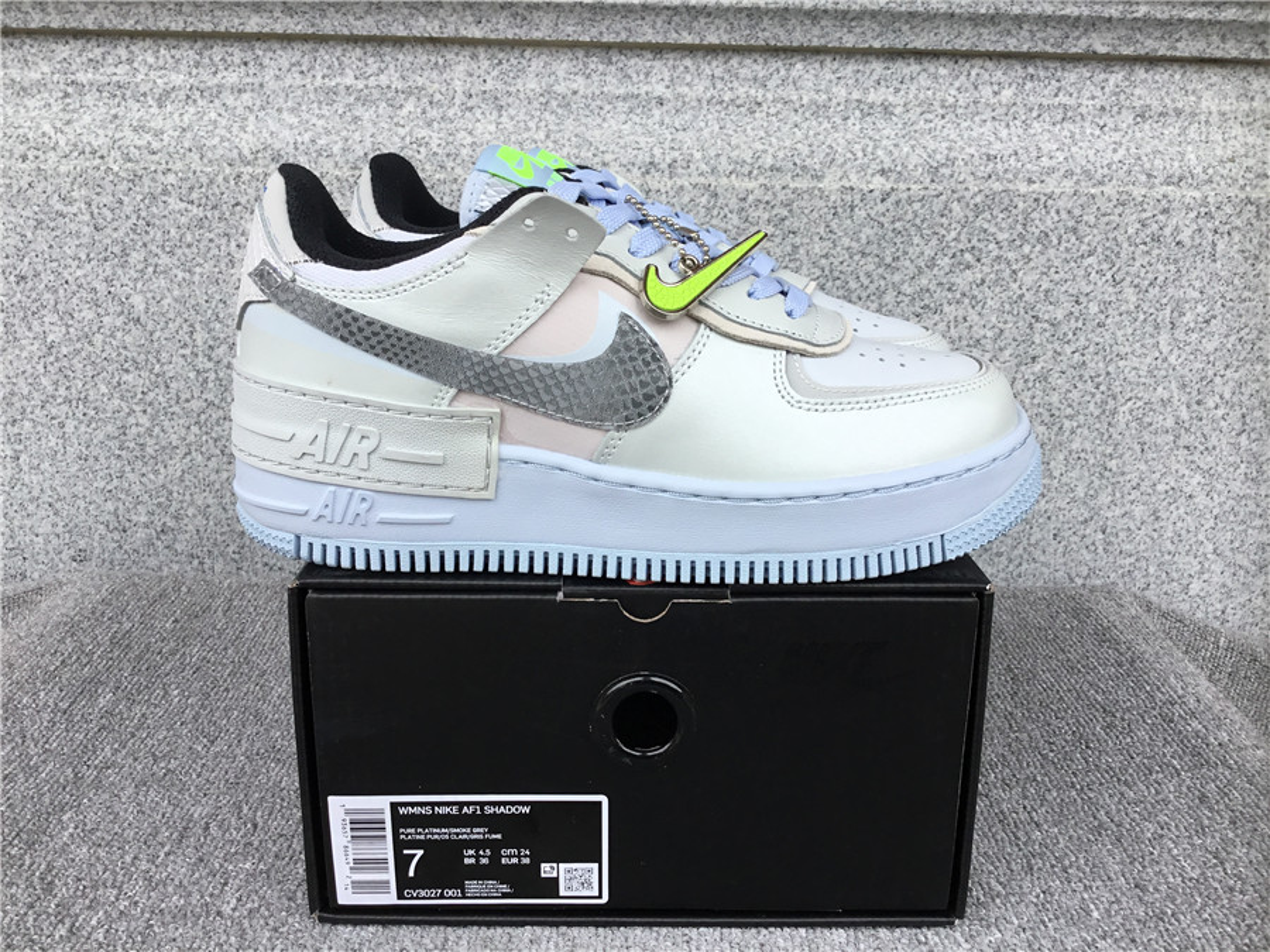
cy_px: 476
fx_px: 1137
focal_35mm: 31
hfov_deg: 58.4
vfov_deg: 45.4
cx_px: 635
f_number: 2.4
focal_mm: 3.3
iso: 25
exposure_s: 1/353
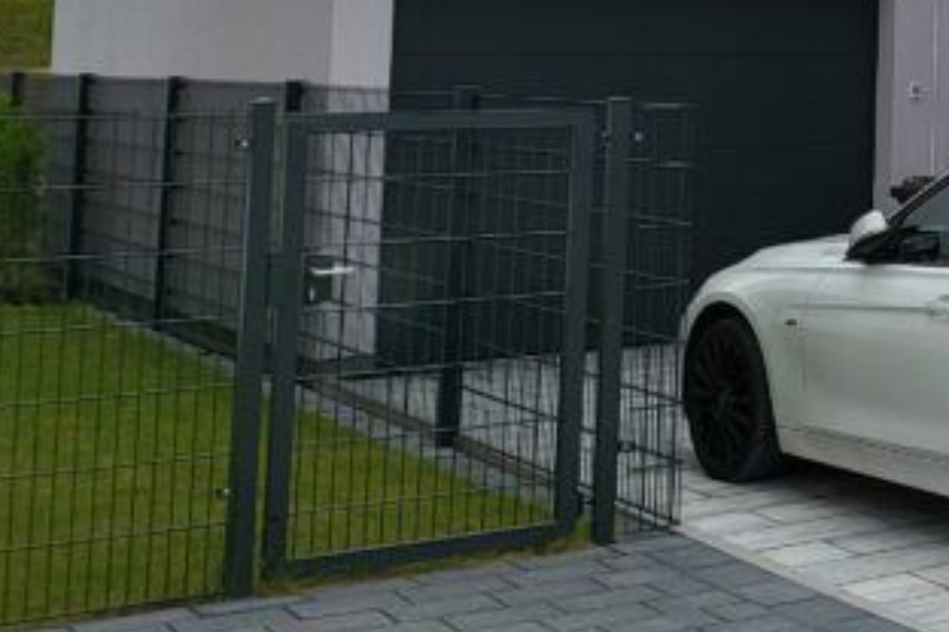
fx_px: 2161
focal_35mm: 82
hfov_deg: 20.5
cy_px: -191
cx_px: 1490
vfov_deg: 15.8
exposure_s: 1/1000
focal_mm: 5
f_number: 1.8
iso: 40
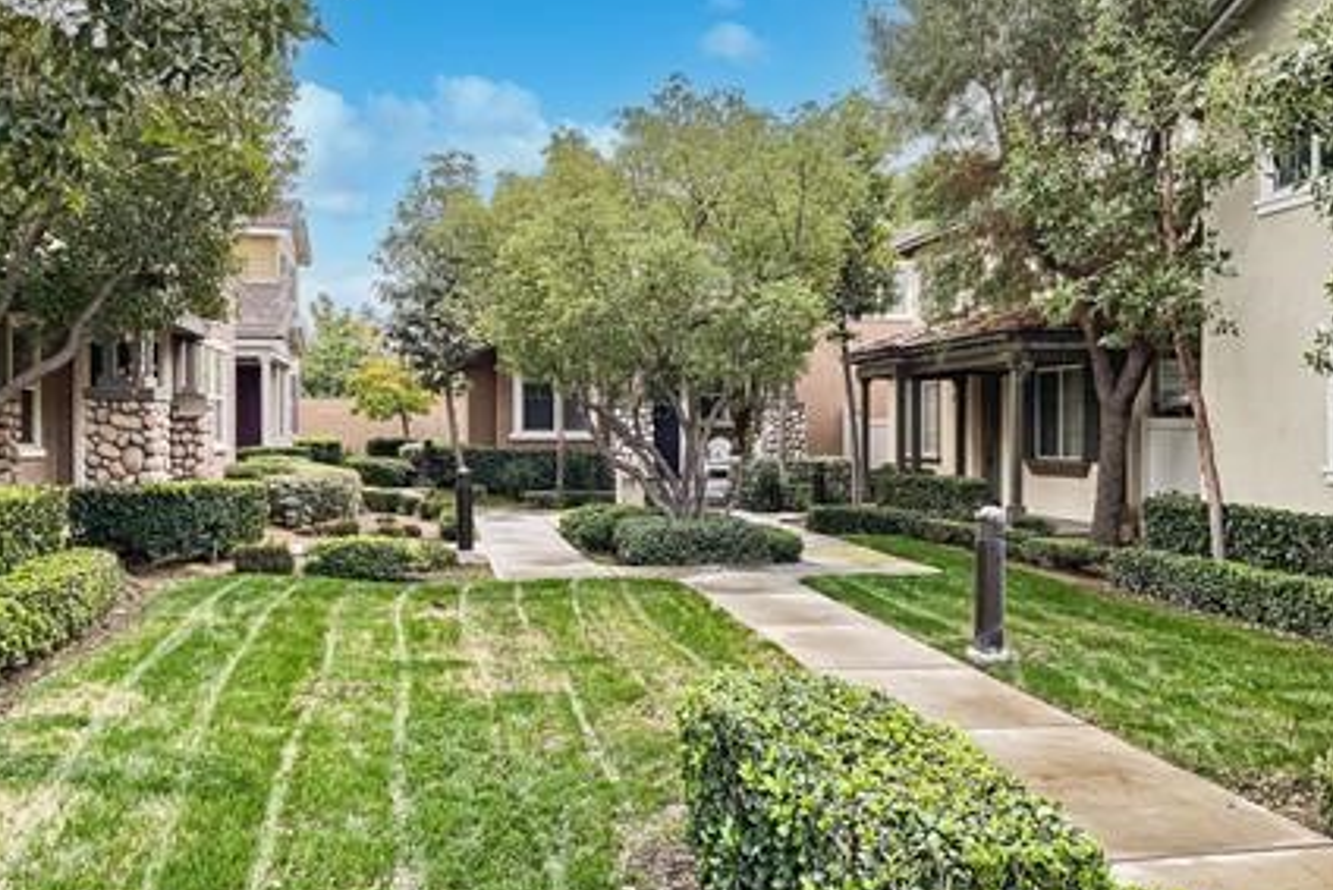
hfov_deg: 58.7
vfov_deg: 41.1
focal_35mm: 32
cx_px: 648
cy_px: 454
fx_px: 1185
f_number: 1.8
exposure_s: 1/222
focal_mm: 3
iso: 16
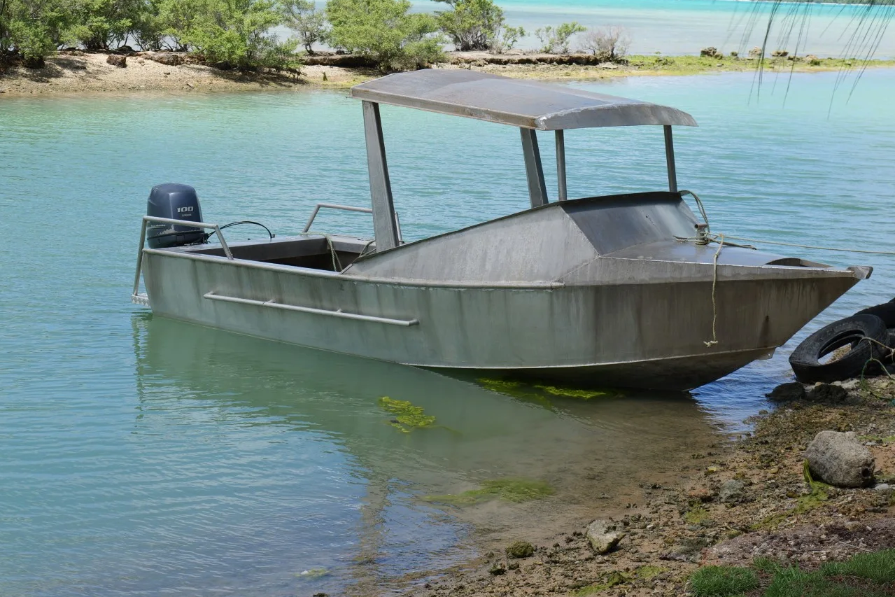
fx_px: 1890
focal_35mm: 76
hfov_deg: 26.6
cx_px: 455
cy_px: 267
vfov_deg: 17.9
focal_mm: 60
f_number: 8
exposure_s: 1/200
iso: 100
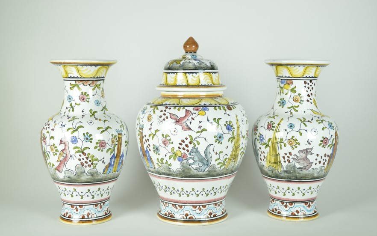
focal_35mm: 53
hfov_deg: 38.2
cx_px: 186
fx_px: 544
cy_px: 127
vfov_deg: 24.4
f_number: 6.3
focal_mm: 34
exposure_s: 1/125
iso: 100
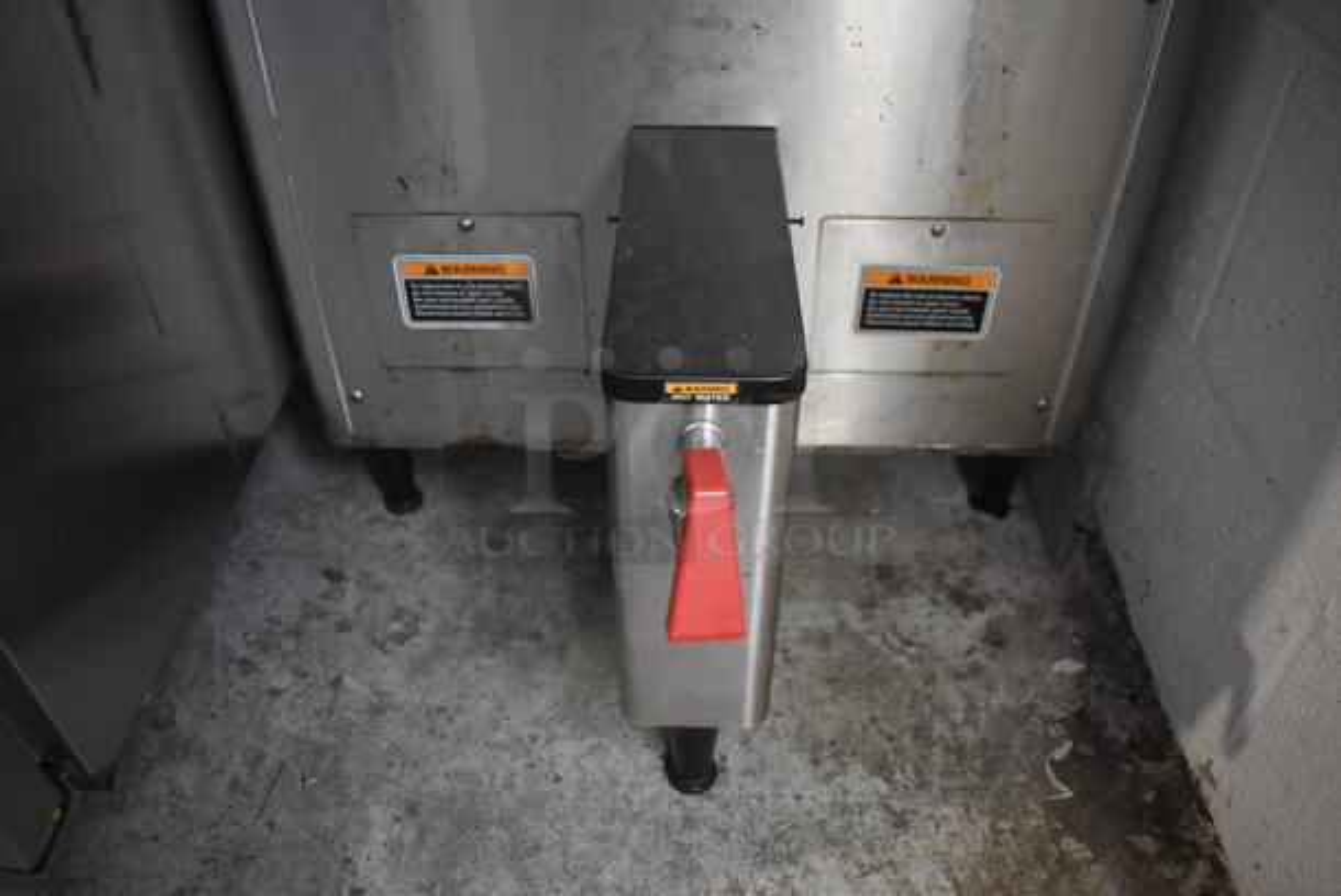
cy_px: 448
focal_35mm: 27
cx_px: 670
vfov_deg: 48.0
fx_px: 1007
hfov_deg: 67.3
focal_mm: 18
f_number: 3.5
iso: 2200
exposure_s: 1/125
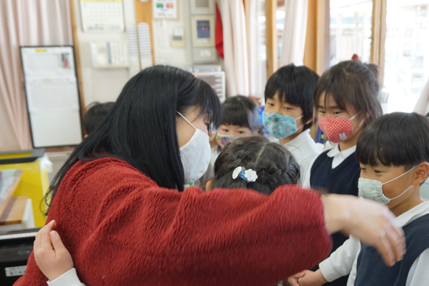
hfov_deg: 42.6
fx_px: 548
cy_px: 209
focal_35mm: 46
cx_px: 251
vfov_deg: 28.9
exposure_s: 1/160
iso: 1000
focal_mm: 20
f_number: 4
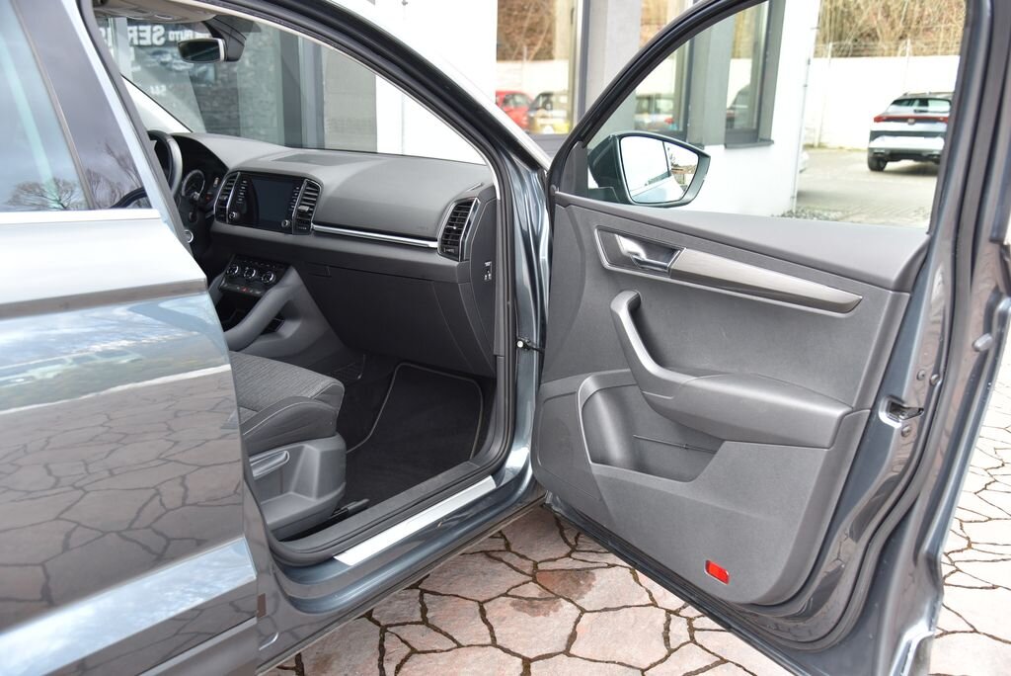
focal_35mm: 32
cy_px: 338
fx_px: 899
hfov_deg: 58.7
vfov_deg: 41.2
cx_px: 506
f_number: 4
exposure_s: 1/60
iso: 500
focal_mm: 32
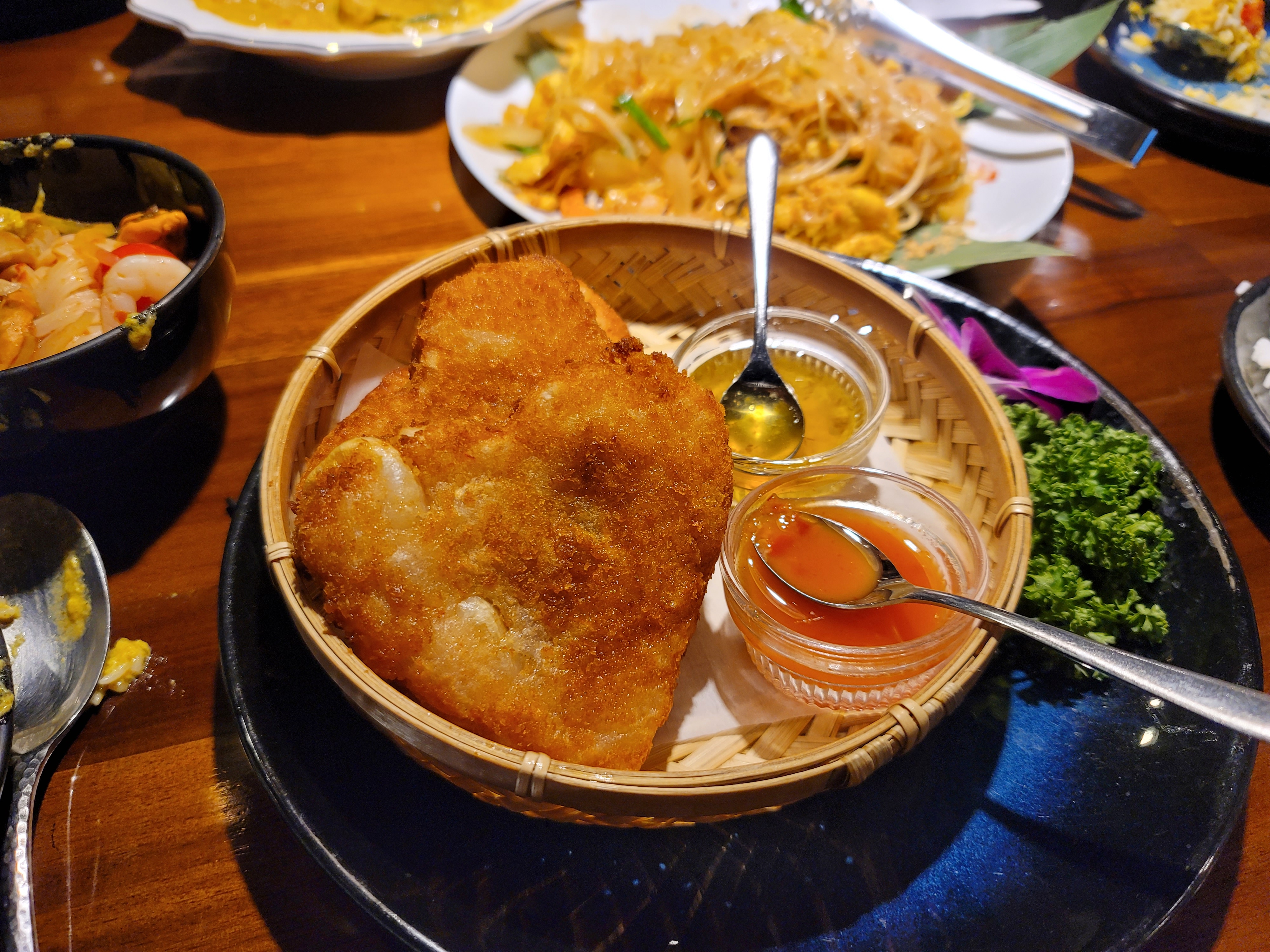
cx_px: 635
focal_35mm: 25
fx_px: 917
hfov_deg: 69.4
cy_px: 476
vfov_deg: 54.9
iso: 250
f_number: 1.8
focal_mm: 7
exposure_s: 1/120
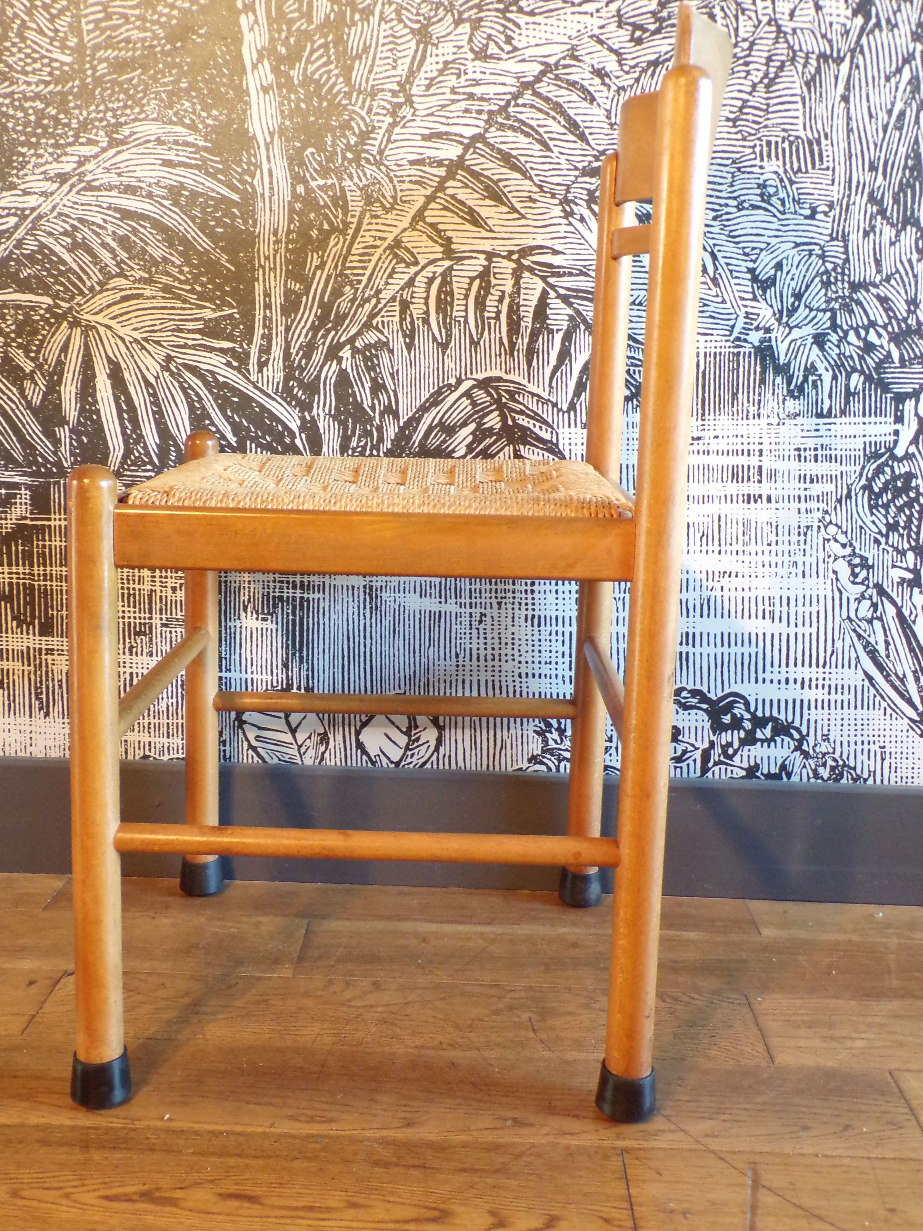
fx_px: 1280
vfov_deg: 51.3
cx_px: 409
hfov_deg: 39.6
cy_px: 573
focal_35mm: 36
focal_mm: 5.8
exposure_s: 1/17
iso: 407
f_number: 3.2
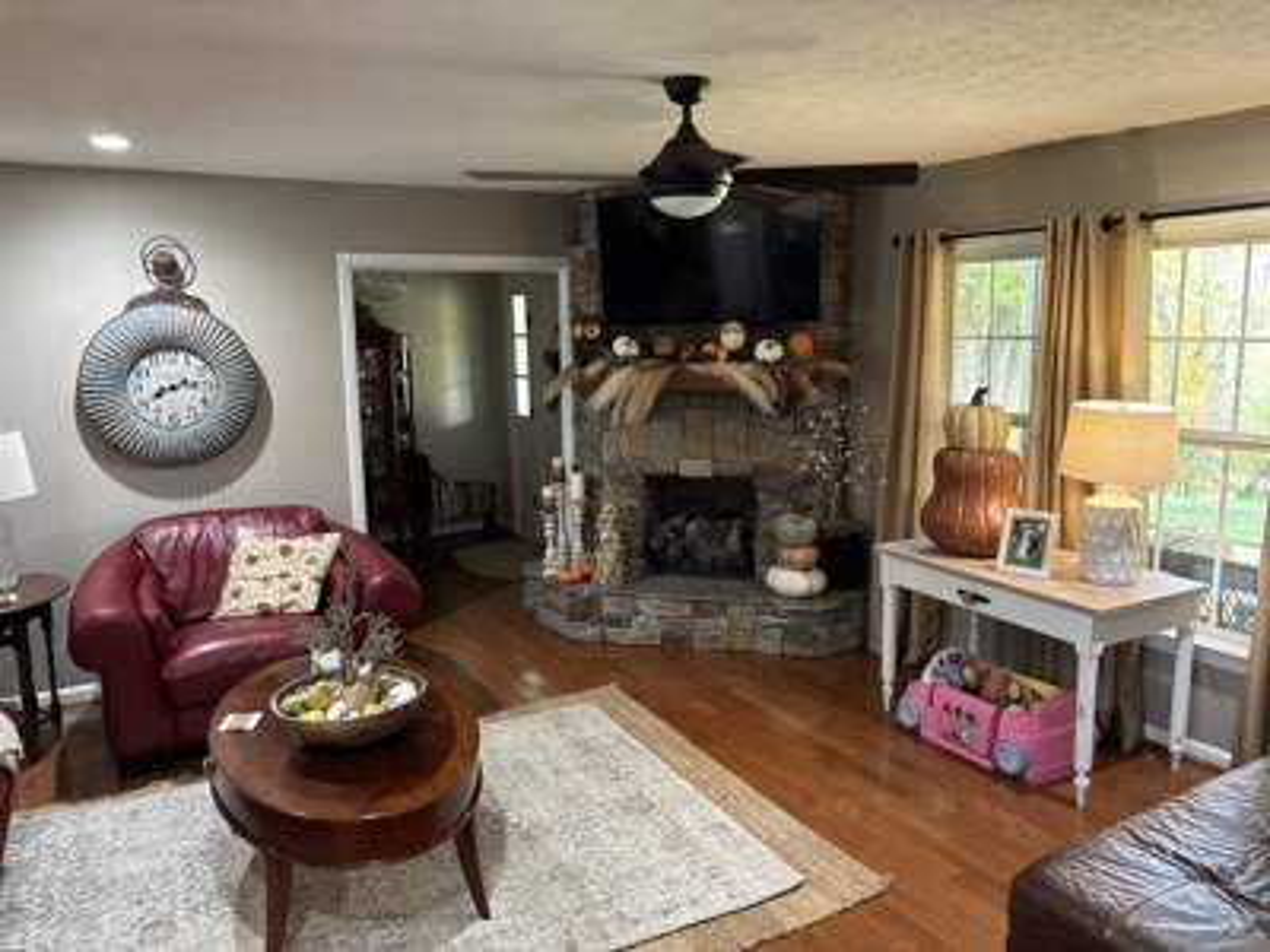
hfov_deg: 67.3
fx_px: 954
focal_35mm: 26
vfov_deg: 53.1
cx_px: 635
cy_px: 476
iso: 320
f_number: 1.6
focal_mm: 5.96
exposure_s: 1/60
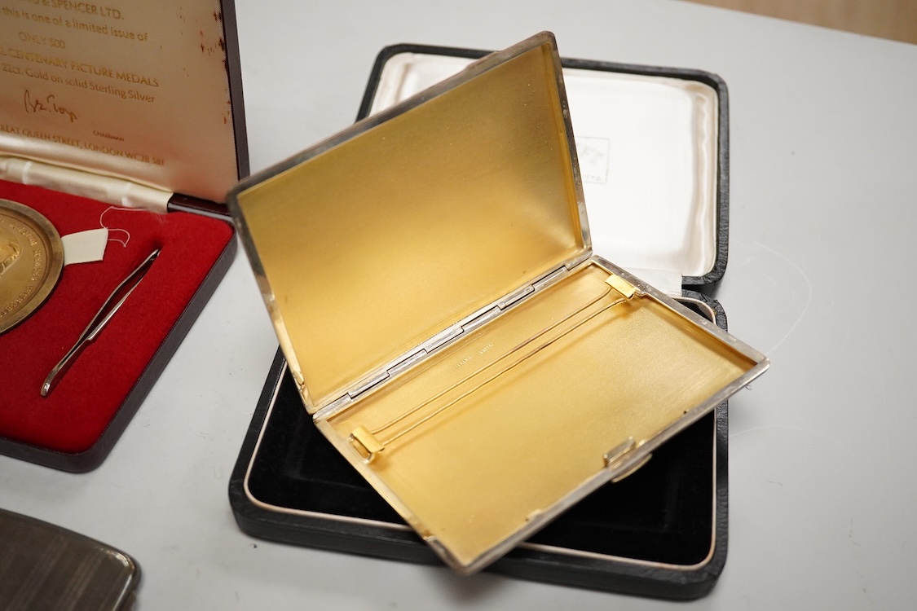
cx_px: 458
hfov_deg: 43.6
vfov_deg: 29.9
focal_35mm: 45
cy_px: 306
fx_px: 1146
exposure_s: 1/500
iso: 2500
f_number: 4.5
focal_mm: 30
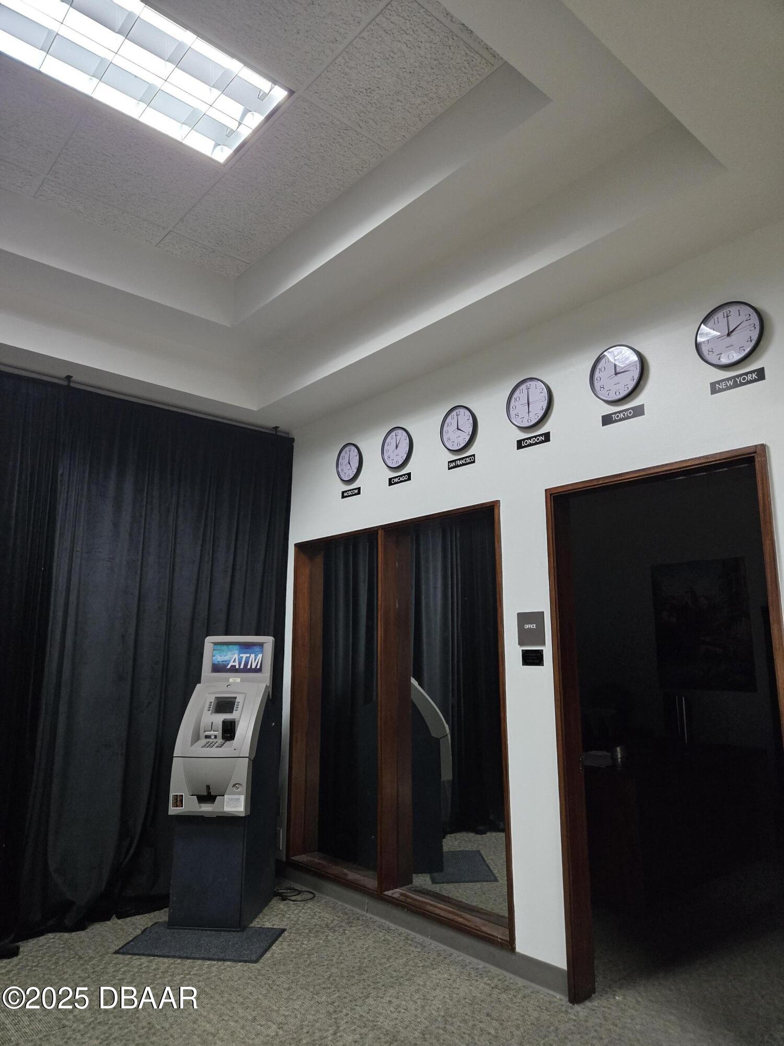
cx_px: 392
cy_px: 523
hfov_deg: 58.9
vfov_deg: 73.9
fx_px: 695
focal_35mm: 23
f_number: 1.8
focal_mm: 5.4
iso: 800
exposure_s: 1/120
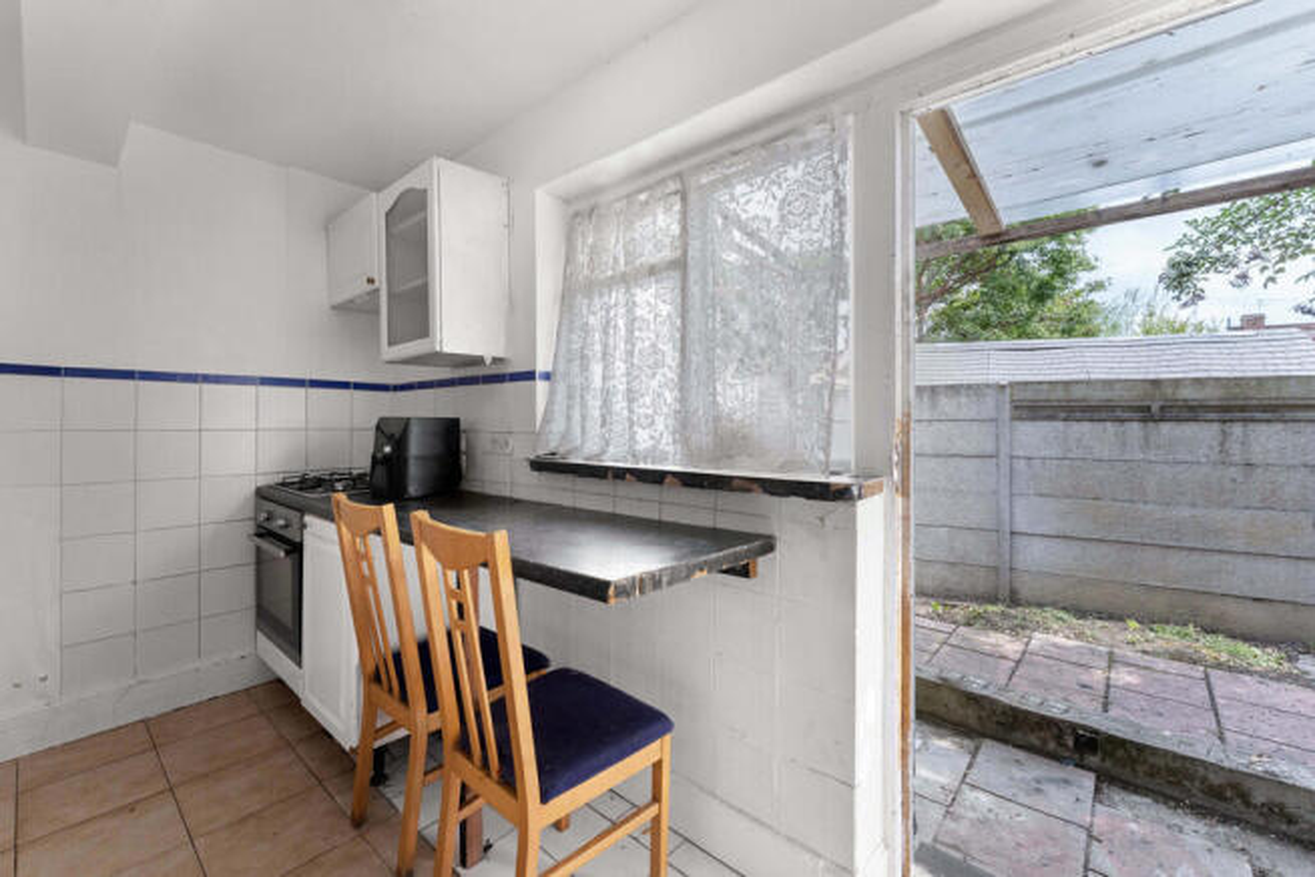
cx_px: 658
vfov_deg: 81.2
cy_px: 438
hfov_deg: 104.2
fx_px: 511
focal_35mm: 14
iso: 800
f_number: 7.1
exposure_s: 1/250
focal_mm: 14
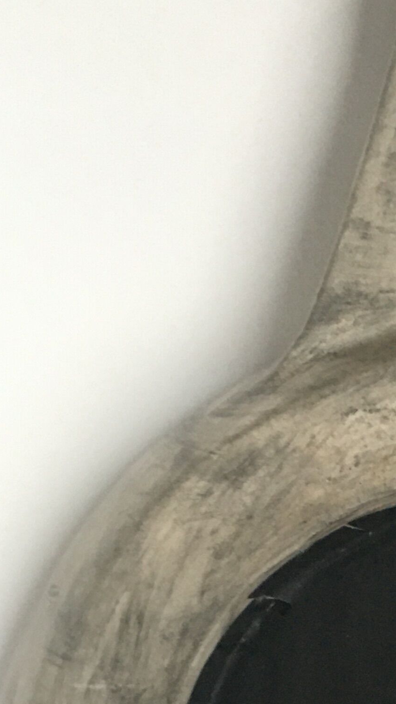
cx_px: 588
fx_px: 1587
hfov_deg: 13.4
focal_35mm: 85
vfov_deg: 23.5
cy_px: 765
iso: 80
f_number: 2.2
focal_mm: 4.15
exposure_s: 1/10
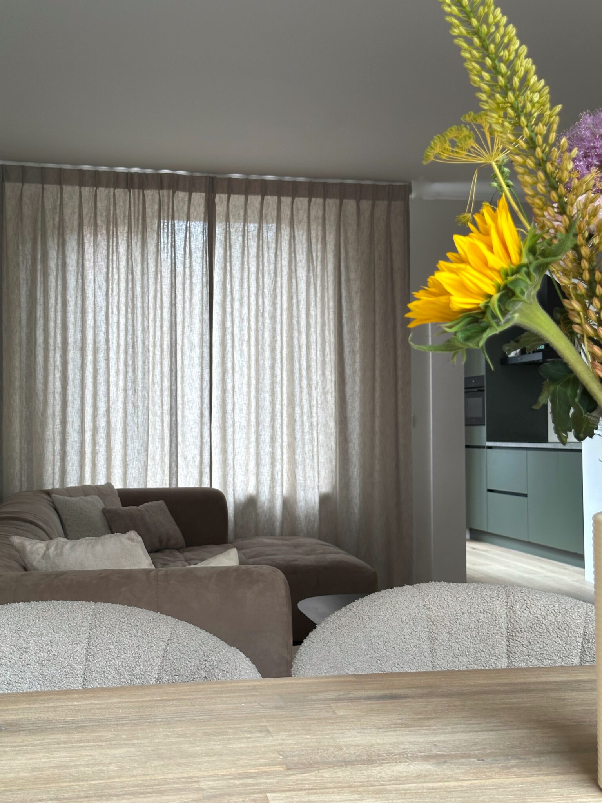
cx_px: 301
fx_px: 1113
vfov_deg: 39.7
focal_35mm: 48
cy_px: 402
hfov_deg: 30.3
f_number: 1.78
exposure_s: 1/100
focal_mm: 6.86
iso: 80
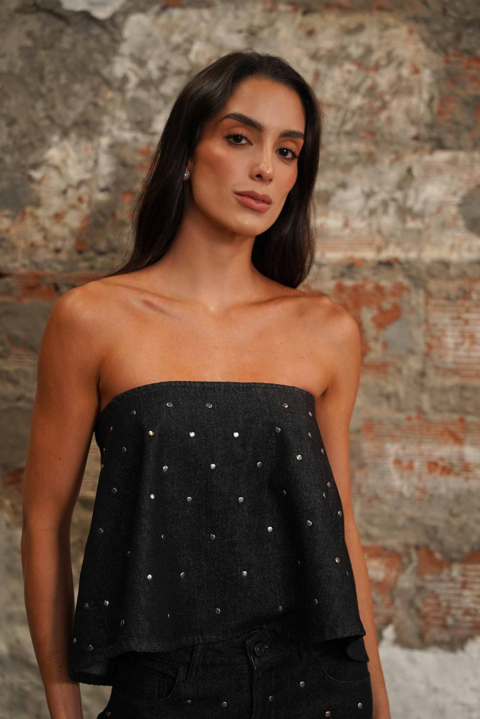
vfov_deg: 27.0
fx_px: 1500
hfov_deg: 18.2
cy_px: 358
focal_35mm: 75
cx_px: 228
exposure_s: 1/200
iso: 320
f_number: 2.8
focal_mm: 70
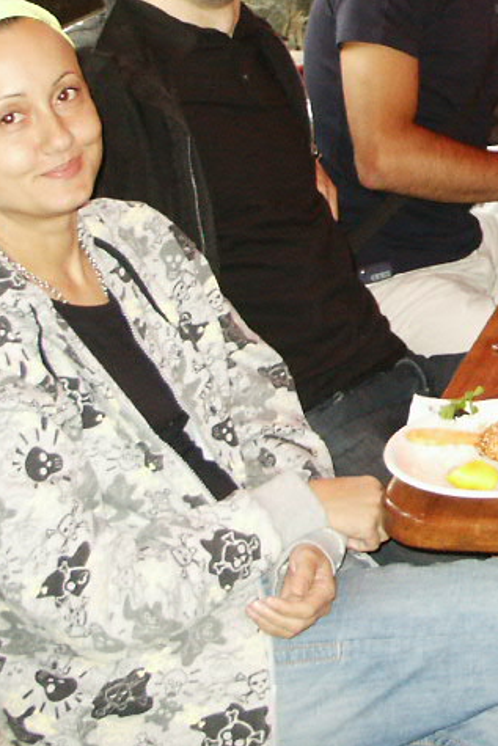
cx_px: 712
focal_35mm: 98
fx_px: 2032
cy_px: 61
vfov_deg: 20.4
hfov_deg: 13.3
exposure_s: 1/45
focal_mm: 7.2
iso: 200
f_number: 3
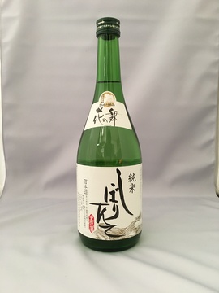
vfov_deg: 61.7
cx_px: 110
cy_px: 146
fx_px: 245
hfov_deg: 48.2
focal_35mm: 29
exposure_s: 1/30
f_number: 2.2
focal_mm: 4.15
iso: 100
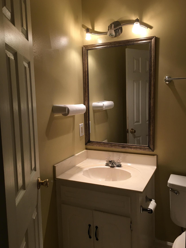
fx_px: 215
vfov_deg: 60.0
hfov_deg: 46.8
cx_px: 94
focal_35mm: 30
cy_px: 123
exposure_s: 1/15
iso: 32
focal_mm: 4.15
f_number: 2.2
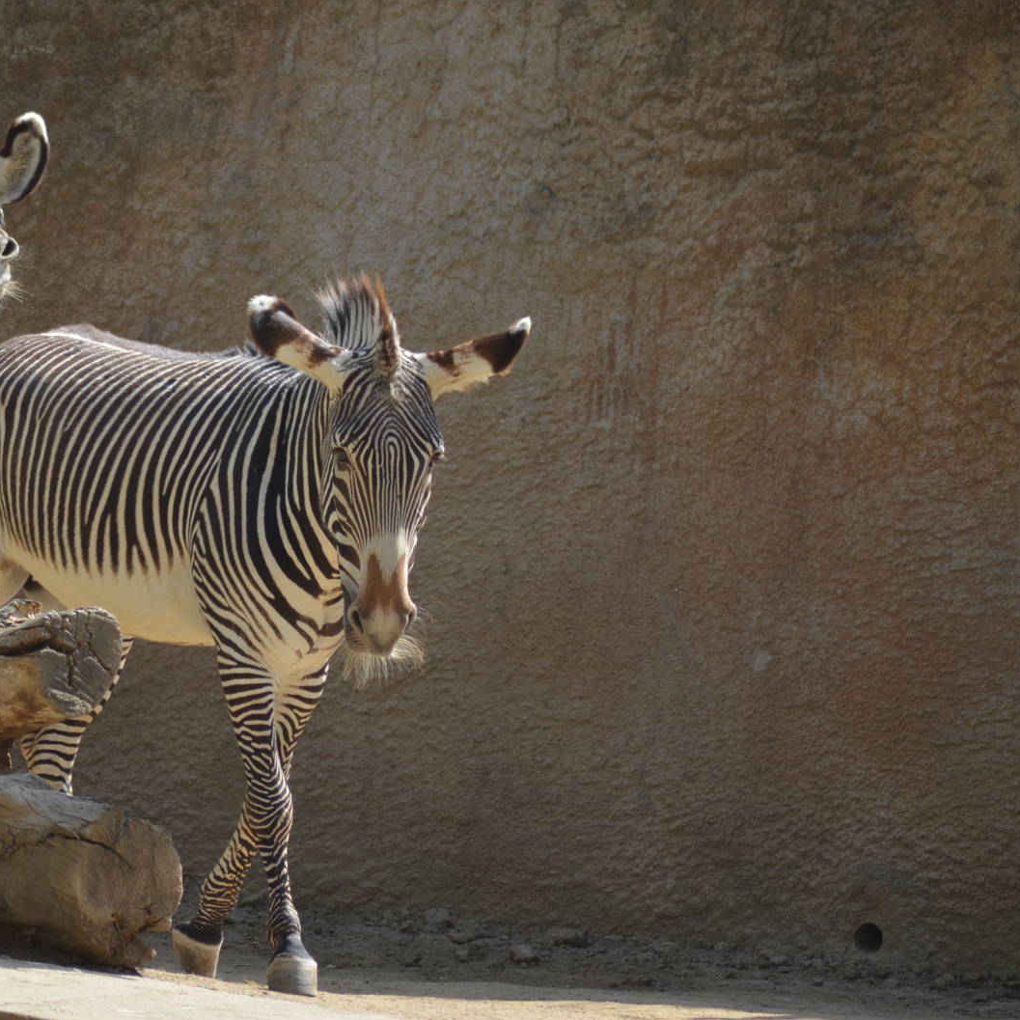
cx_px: 274
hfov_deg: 3.0
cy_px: 510
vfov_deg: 3.0
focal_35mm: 578
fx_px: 19269
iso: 400
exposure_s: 1/1250
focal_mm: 300
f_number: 5.6
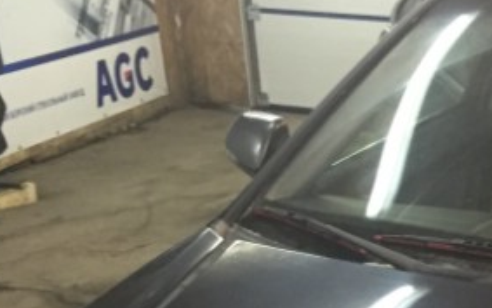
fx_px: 1167
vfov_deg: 13.8
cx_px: 504
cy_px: 506
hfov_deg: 22.8
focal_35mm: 87
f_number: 2.2
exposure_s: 1/20
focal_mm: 4.15
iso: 250
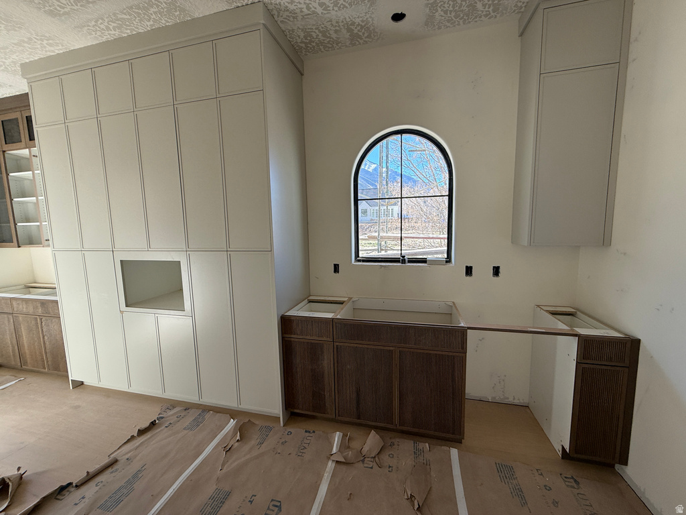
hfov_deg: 102.1
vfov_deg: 85.7
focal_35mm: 14
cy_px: 258
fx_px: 277
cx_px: 343
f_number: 2.2
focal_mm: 2.22
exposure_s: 1/115
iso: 64
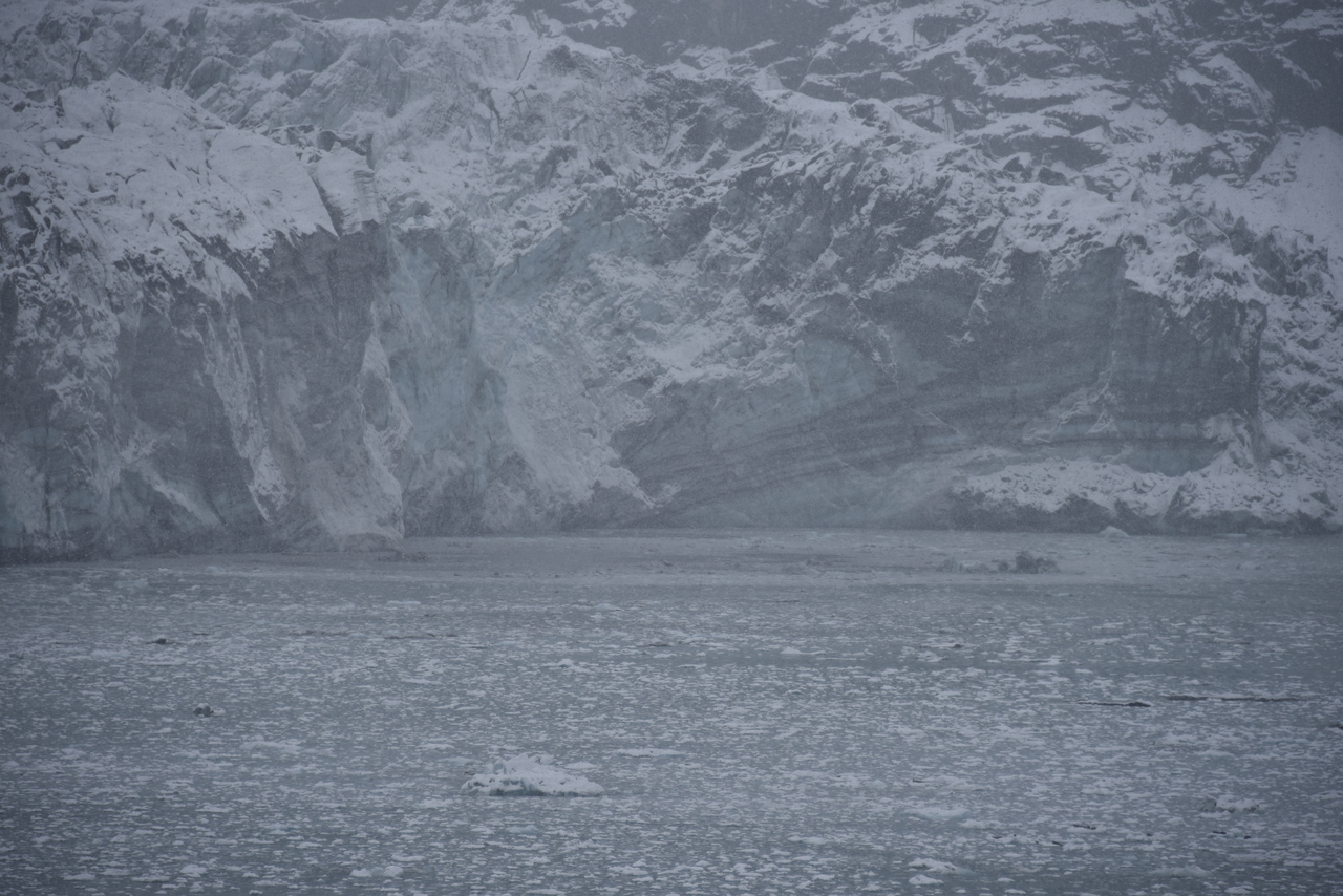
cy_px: 448
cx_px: 672
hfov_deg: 10.8
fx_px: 7089
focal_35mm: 190
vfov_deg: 7.2
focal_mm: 190
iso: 180
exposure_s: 1/400
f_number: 5.6
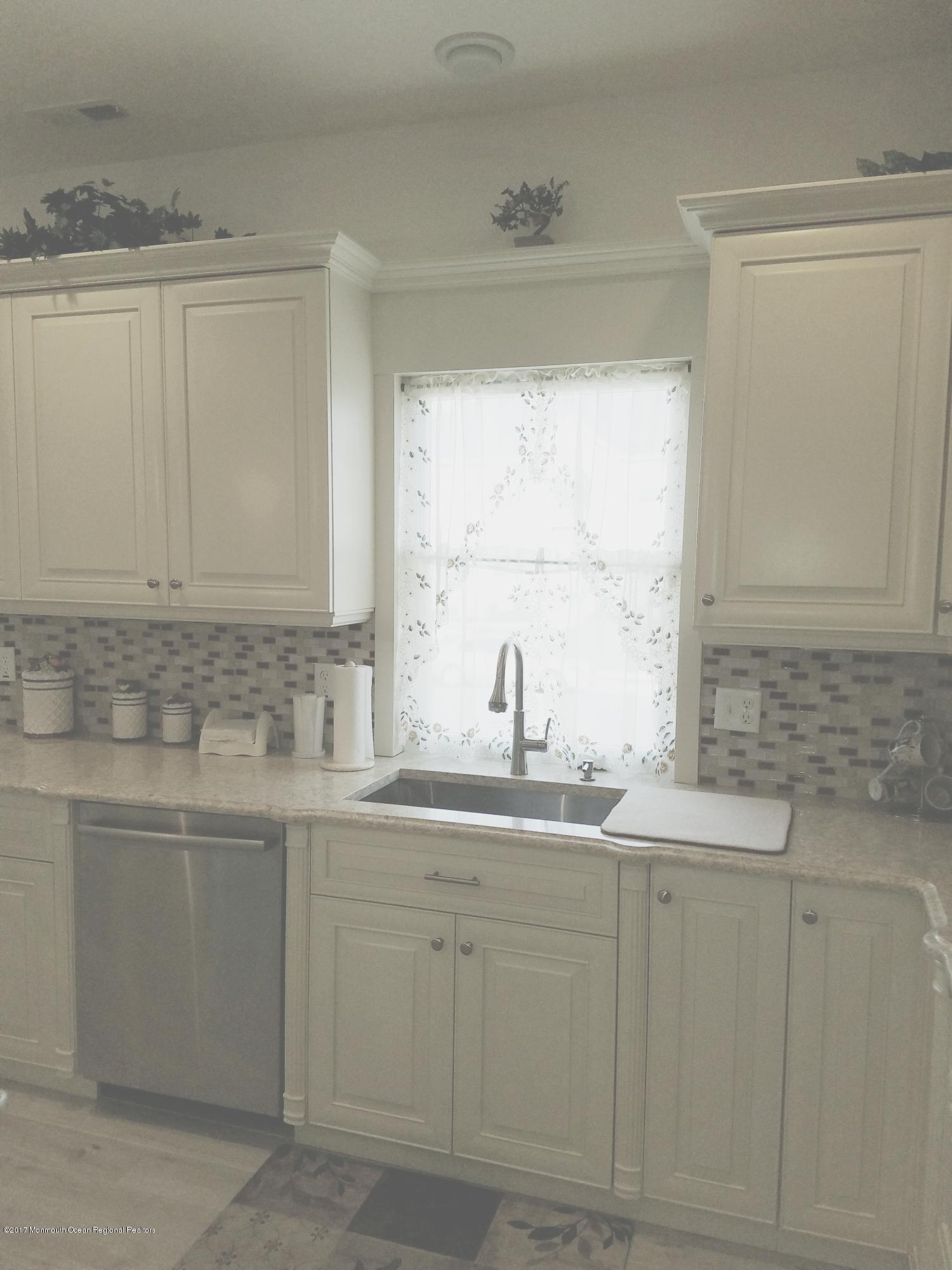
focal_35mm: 26
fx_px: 953
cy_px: 635
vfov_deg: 67.3
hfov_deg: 53.1
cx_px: 476
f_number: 1.7
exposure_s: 1/270
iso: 50
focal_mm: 4.2
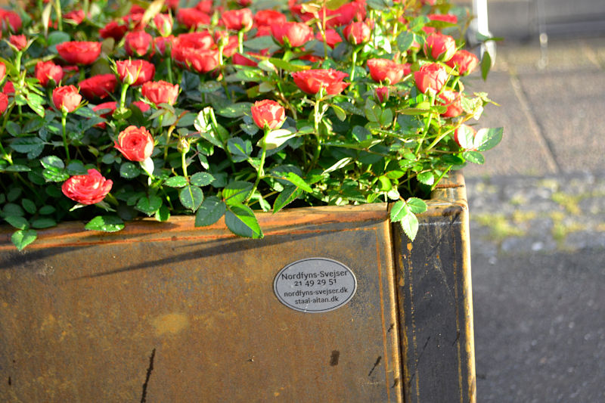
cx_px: 302
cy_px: 202
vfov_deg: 25.7
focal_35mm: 52
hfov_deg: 37.9
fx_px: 882
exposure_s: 1/50
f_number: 5
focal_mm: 35
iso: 400
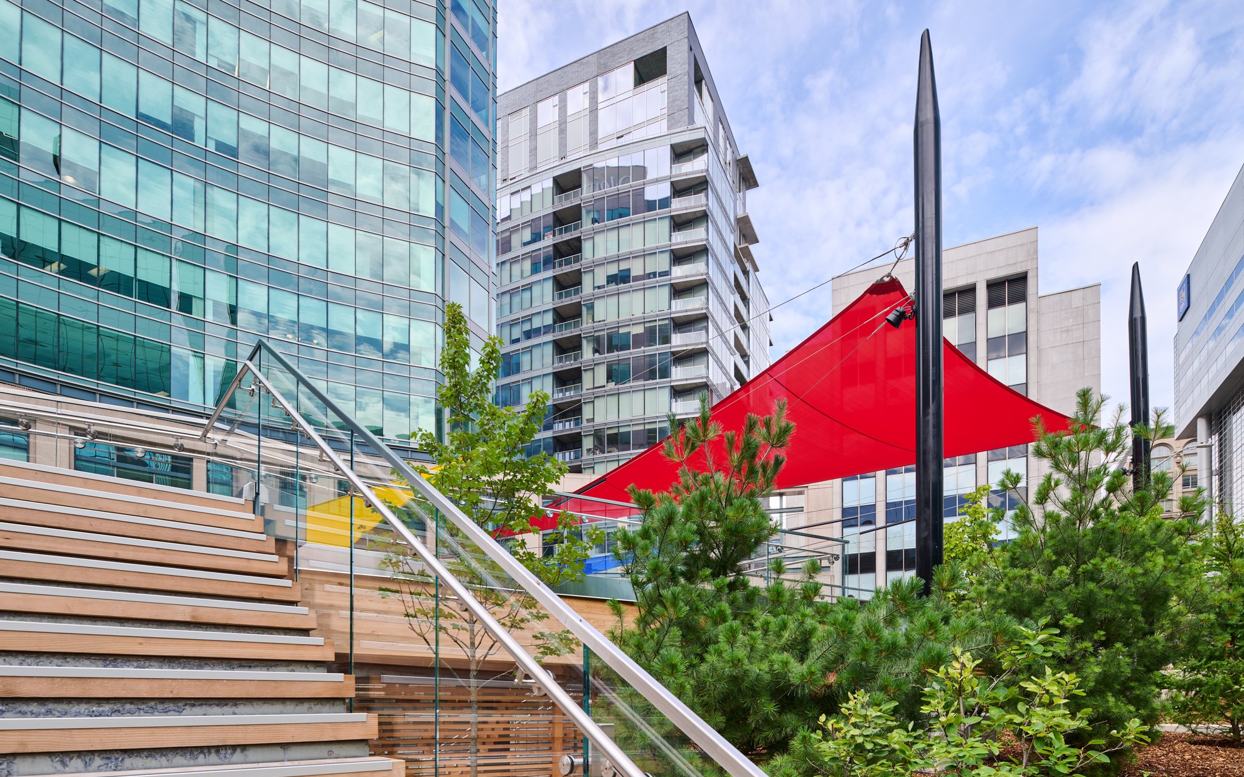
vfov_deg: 59.6
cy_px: 402
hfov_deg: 85.1
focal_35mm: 20
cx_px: 627
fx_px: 678
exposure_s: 1/80
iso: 100
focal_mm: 19
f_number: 8
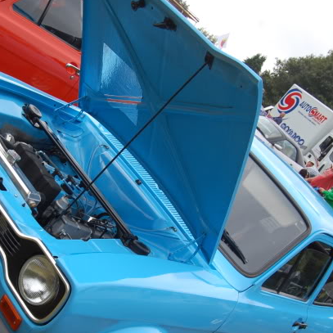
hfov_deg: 26.3
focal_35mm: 65
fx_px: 707
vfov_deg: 26.4
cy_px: 215
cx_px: 104
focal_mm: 26
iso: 200
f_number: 7.1
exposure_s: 1/200
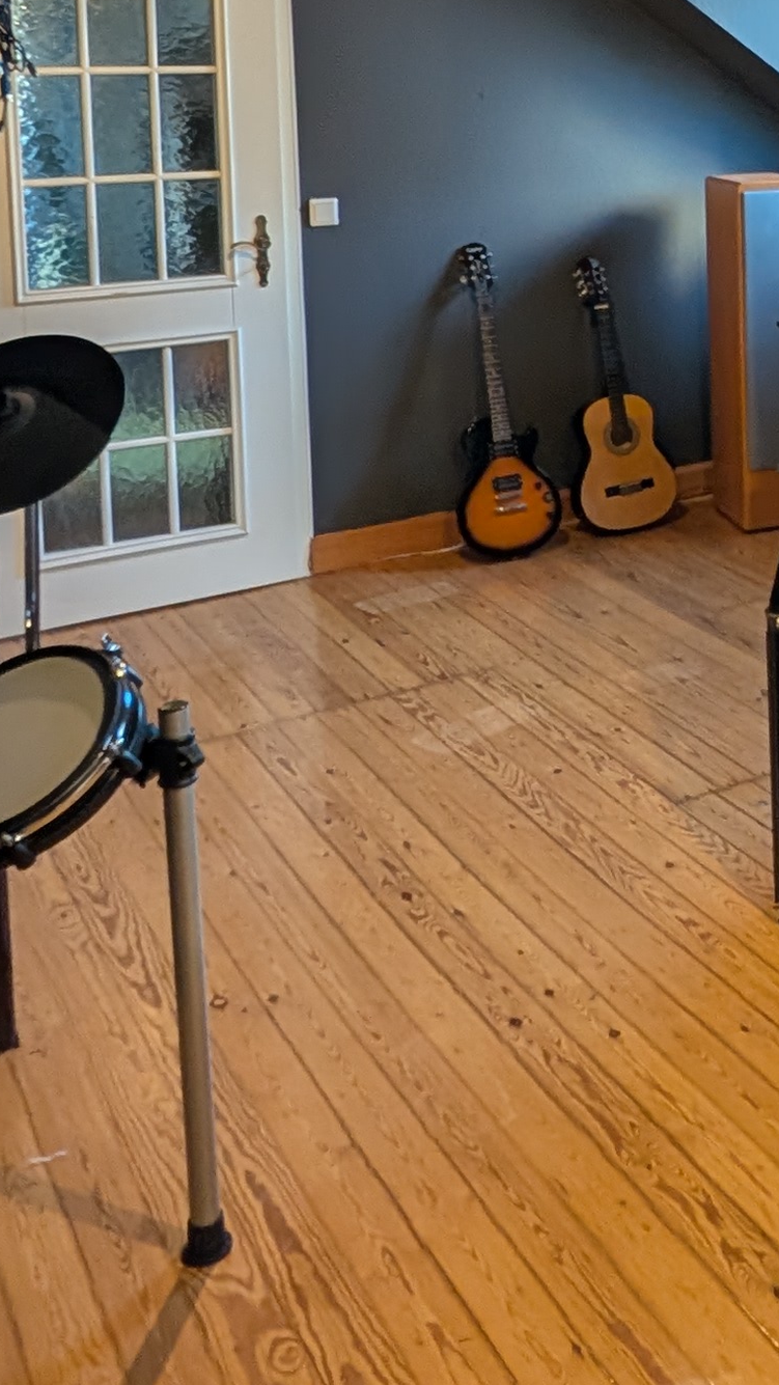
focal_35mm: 40
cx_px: 891
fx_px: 1469
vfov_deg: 46.5
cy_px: 192
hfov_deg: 26.9
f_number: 1.7
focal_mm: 2.02
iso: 76
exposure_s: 1/25
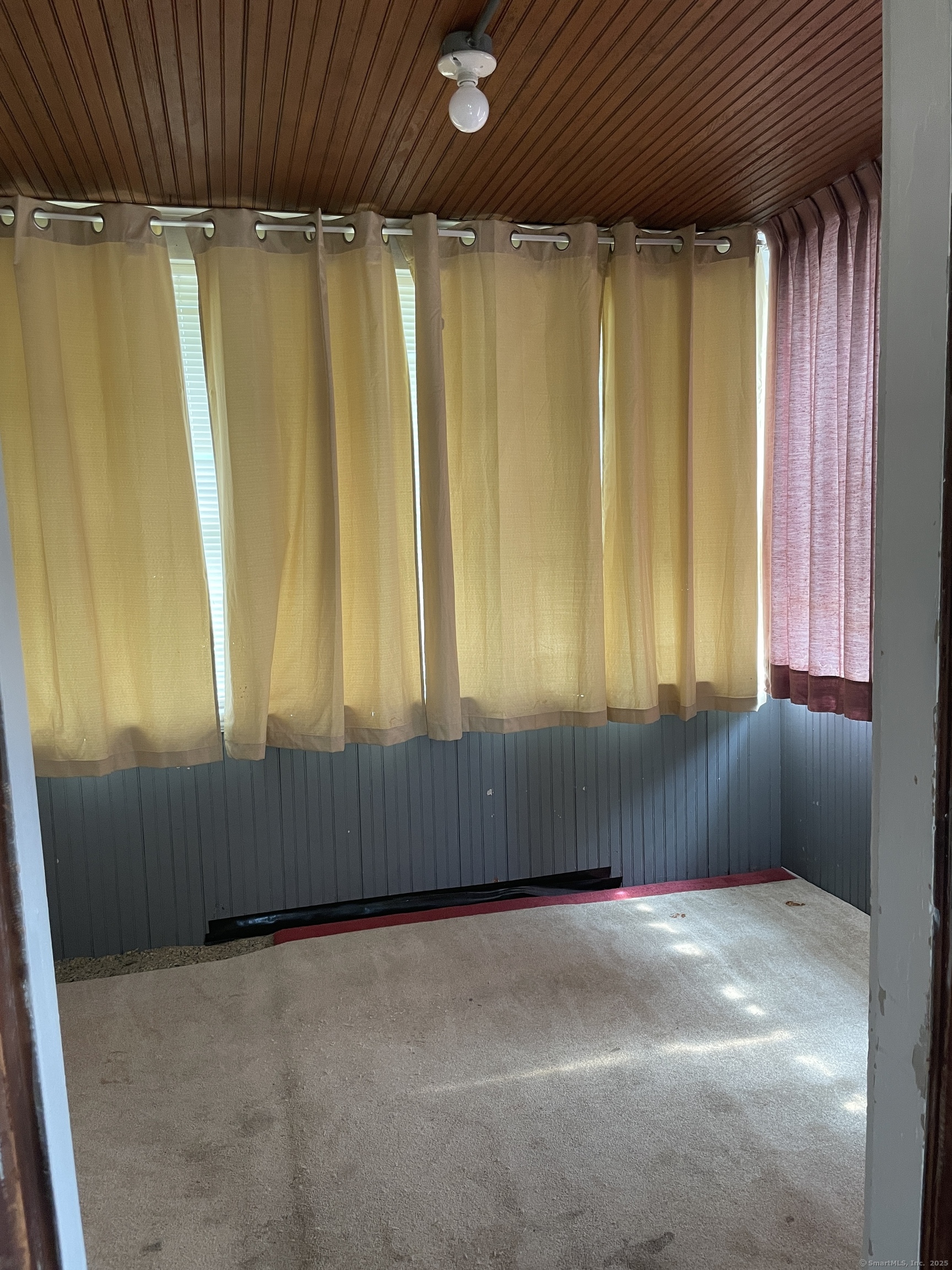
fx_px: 953
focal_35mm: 26
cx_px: 476
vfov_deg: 67.3
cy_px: 635
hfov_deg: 53.1
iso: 125
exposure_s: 1/84
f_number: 1.6
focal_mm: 4.2
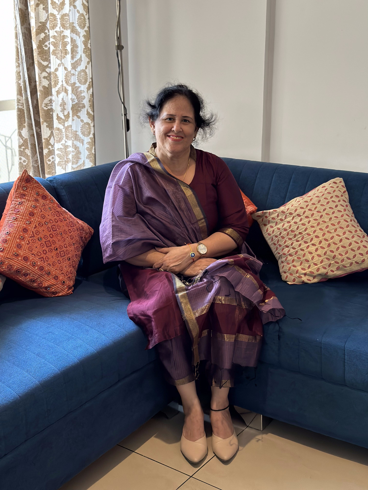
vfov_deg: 39.7
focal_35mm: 48
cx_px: 184
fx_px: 680
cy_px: 245
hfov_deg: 30.3
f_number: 1.78
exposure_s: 1/50
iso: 320
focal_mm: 6.86
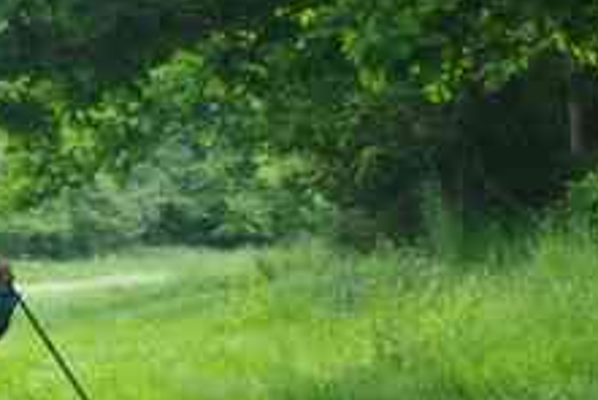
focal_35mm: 176
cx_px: 191
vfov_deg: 7.8
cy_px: 441
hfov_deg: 11.6
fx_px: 2927
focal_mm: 26
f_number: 5.6
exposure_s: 1/50
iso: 800
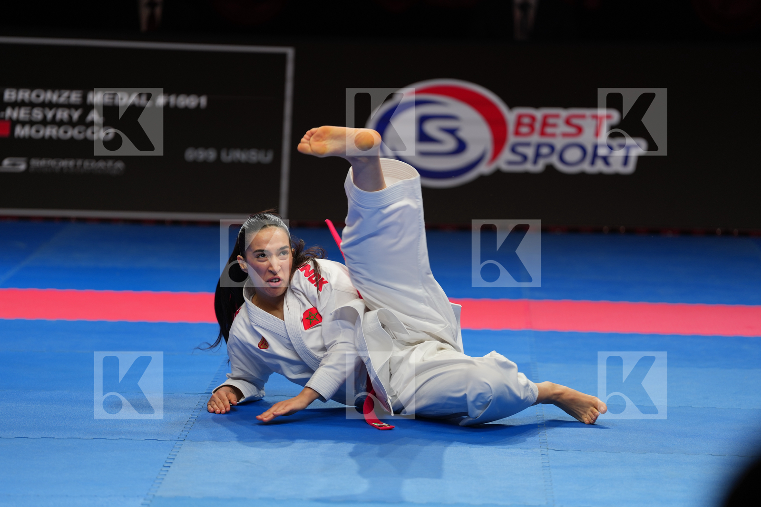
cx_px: 380
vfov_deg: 7.3
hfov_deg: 10.9
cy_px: 254
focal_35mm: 188
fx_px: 3973
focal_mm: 188
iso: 200
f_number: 2.8
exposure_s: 1/500
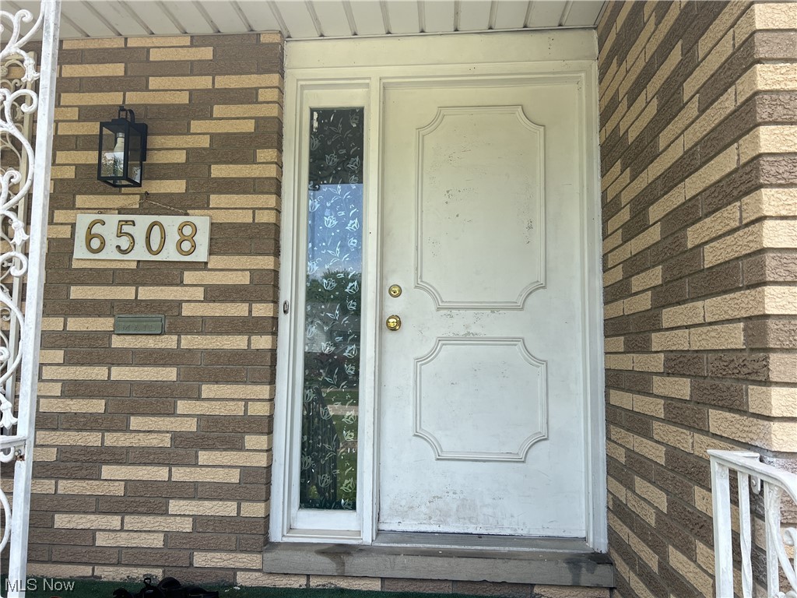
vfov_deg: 53.1
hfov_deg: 67.3
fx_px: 599
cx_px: 398
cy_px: 299
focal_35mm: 26
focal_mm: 5.7
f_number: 1.5
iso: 50
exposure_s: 1/1344
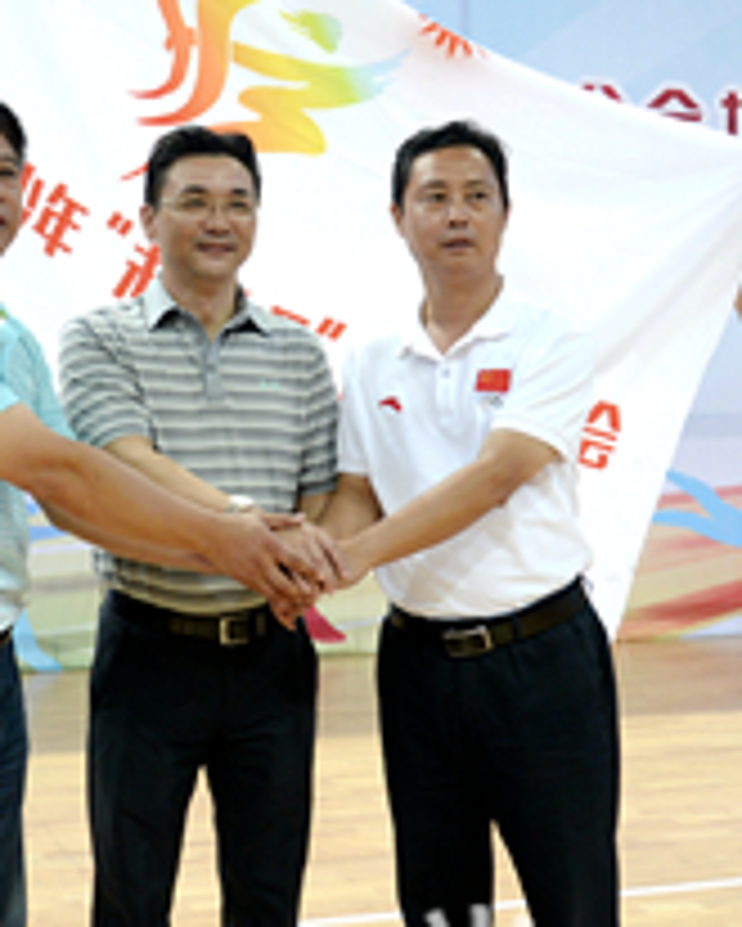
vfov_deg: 31.4
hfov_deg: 25.0
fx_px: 1646
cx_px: 148
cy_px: 470
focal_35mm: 60
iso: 560
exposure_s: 1/80
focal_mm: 28
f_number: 3.8
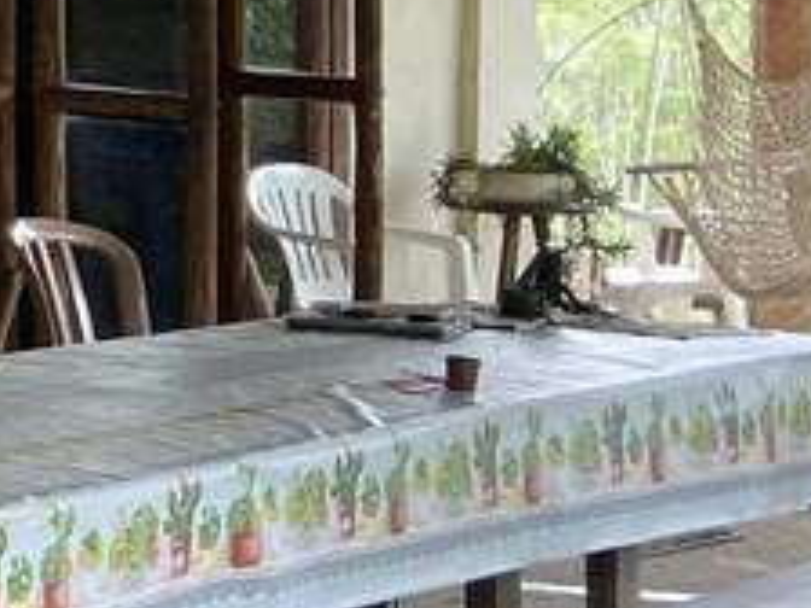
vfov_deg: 8.8
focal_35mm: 167
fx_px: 3913
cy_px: -188
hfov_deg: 10.5
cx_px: -999
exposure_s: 1/121
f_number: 1.8
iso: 80
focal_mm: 4.25
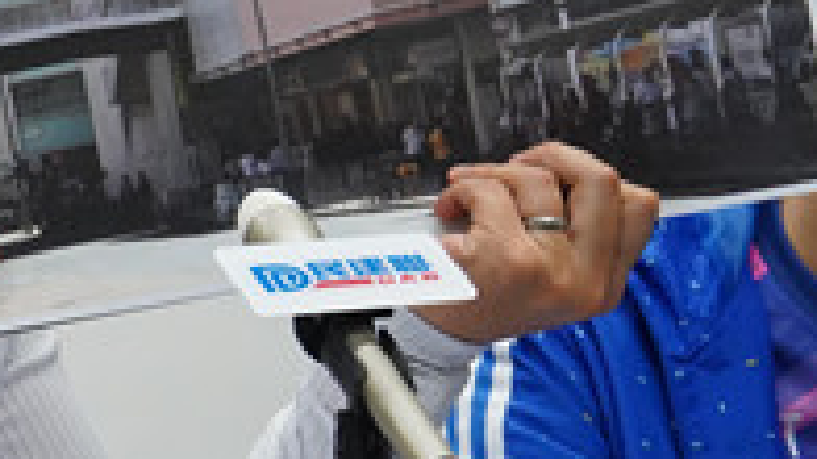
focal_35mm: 376
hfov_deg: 5.7
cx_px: -42
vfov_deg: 3.2
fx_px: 8141
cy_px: 150
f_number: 10
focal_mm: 117
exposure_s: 1/125
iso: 4000
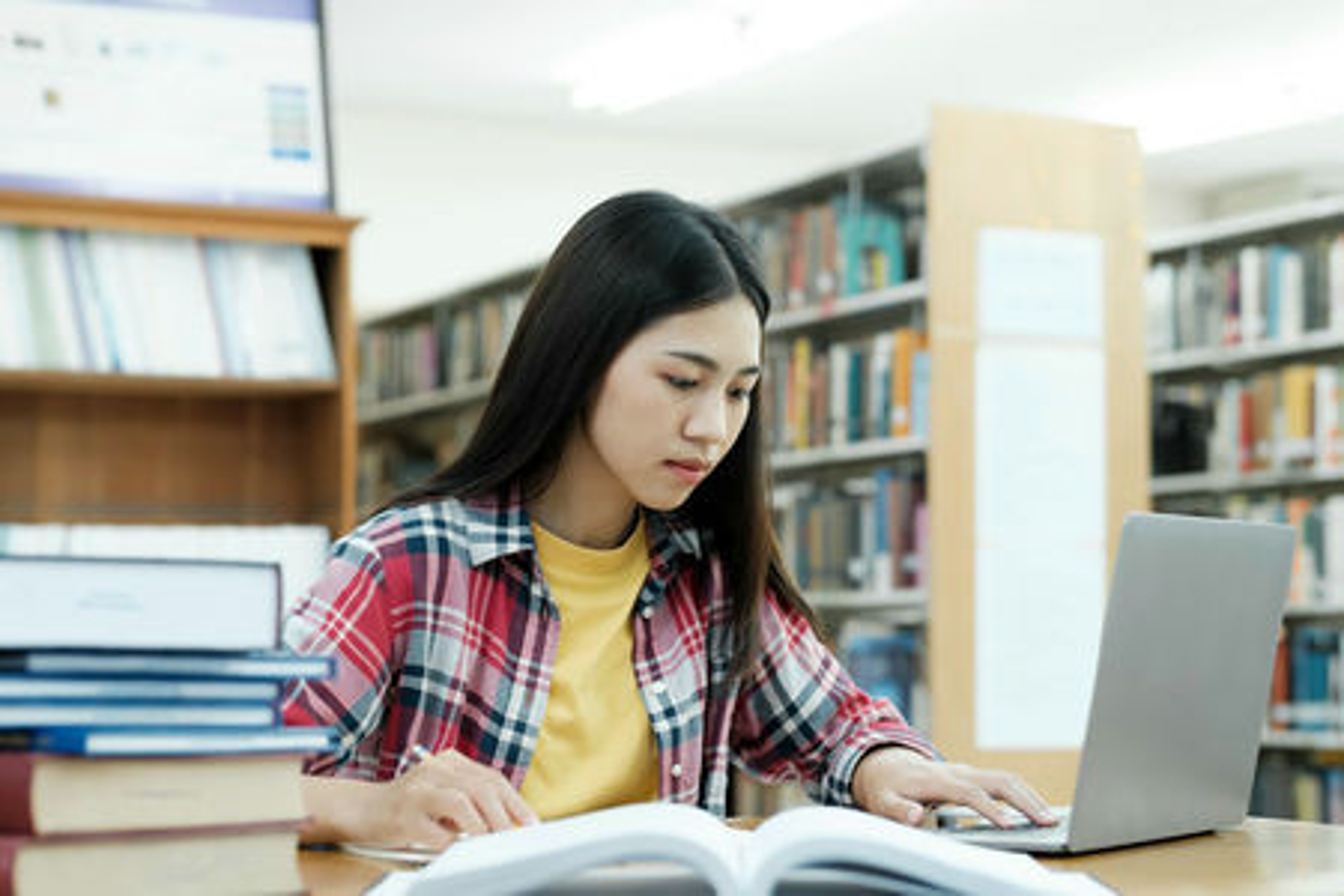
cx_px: 672
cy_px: 448
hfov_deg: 27.0
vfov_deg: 18.2
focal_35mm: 75
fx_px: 2800
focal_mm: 50
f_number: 2.5
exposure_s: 1/60
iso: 500
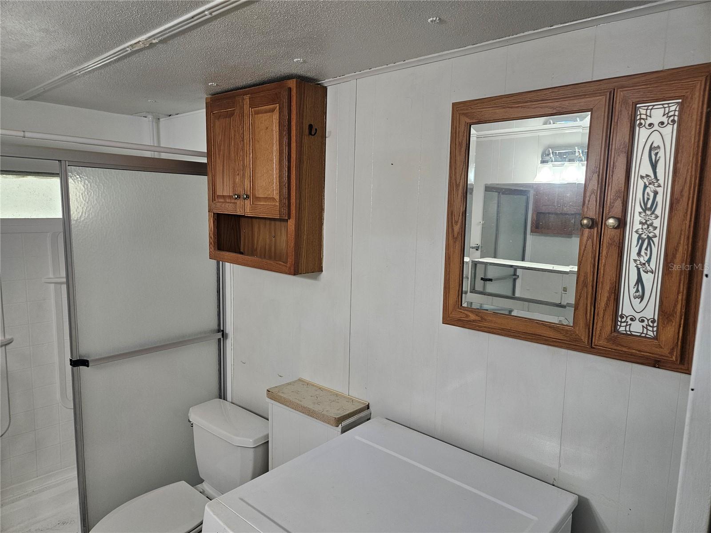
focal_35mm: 23
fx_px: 472
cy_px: 266
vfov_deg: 58.9
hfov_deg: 73.9
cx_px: 356
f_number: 1.8
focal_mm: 5.4
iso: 125
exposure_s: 1/120
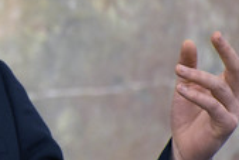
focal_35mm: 797
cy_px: 23
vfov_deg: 1.7
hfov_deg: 2.6
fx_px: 5296
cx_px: -74
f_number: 6.3
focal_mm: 300
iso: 6400
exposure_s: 1/160
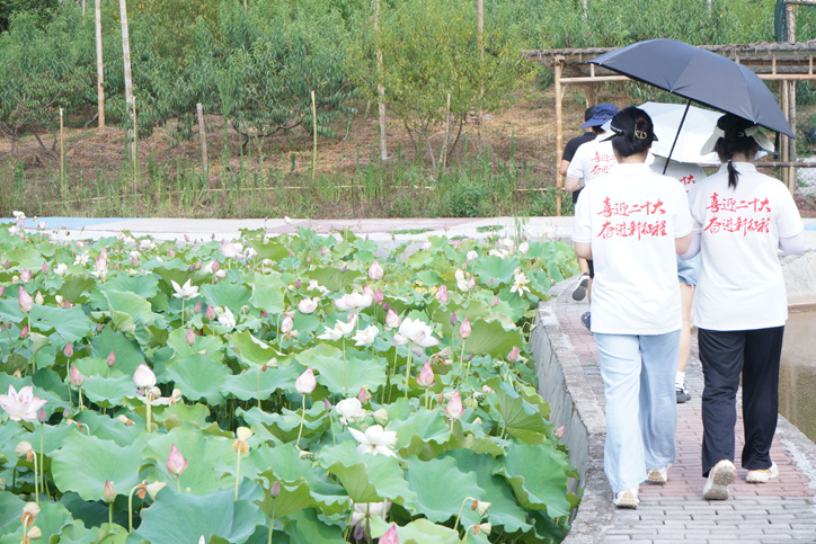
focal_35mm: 87
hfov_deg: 23.3
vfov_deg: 15.7
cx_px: 487
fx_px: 1972
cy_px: 213
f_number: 13
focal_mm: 70
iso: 1600
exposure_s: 1/640
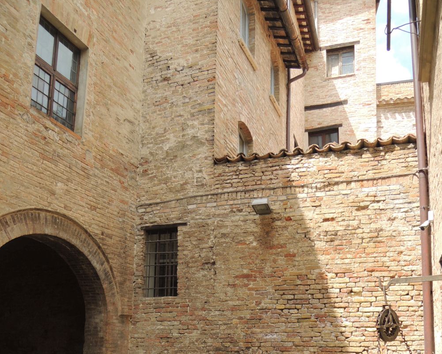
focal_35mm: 32
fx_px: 419
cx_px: 226
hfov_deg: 55.7
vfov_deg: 43.6
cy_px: 284
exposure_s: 1/640
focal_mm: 4.3
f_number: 2.8
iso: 100
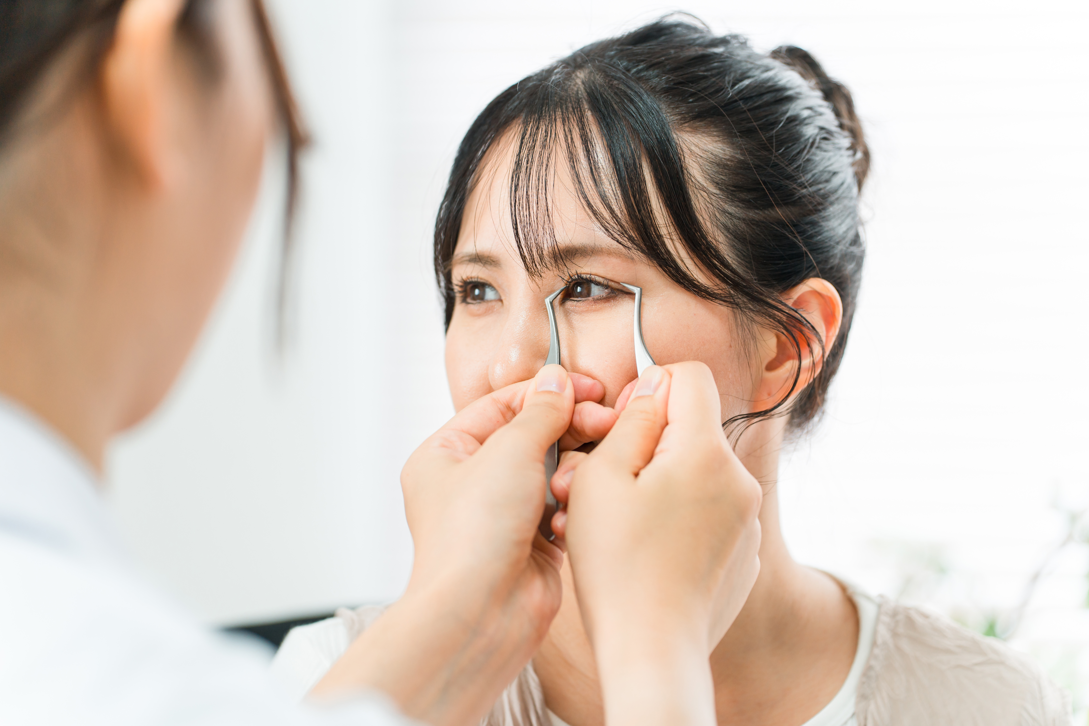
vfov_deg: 10.6
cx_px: 544
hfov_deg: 15.9
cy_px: 363
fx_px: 3902
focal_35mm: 129
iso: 160
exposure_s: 1/125
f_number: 2.8
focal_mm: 129
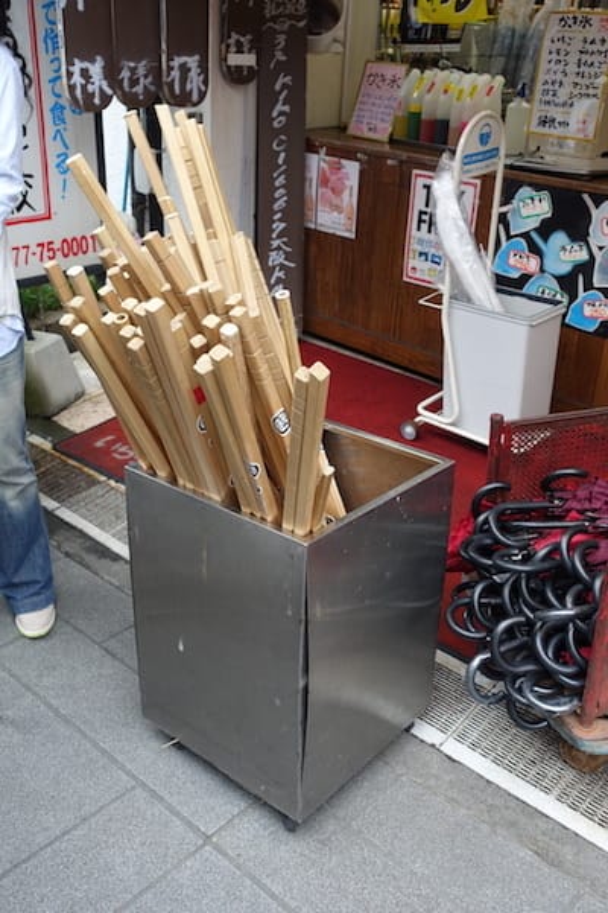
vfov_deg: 55.8
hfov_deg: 38.9
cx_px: 304
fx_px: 861
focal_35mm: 34
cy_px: 456
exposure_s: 1/80
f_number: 2.8
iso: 125
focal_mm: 12.64
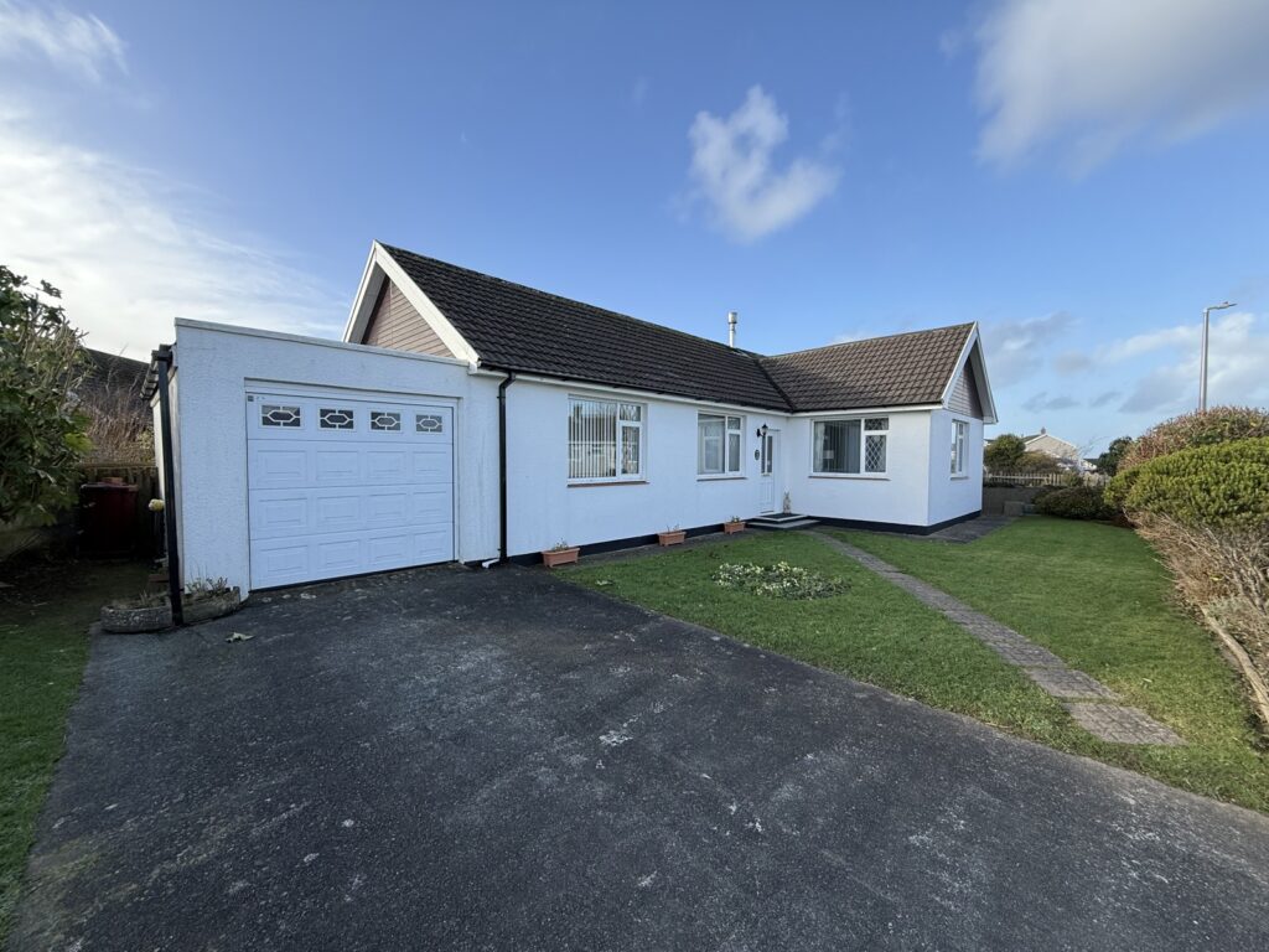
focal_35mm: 14
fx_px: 513
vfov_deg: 85.7
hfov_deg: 102.1
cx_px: 634
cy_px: 476
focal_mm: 2.22
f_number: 2.2
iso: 50
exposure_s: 1/490
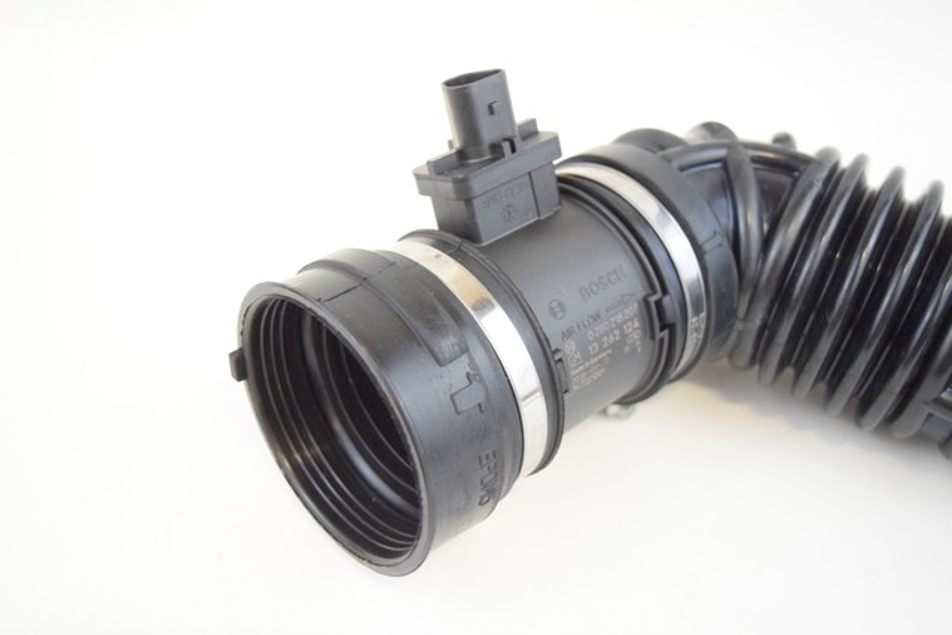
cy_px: 318
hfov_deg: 43.6
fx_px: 1190
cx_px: 476
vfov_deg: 29.9
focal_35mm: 45
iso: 2000
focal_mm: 30
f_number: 4.2
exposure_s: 1/60
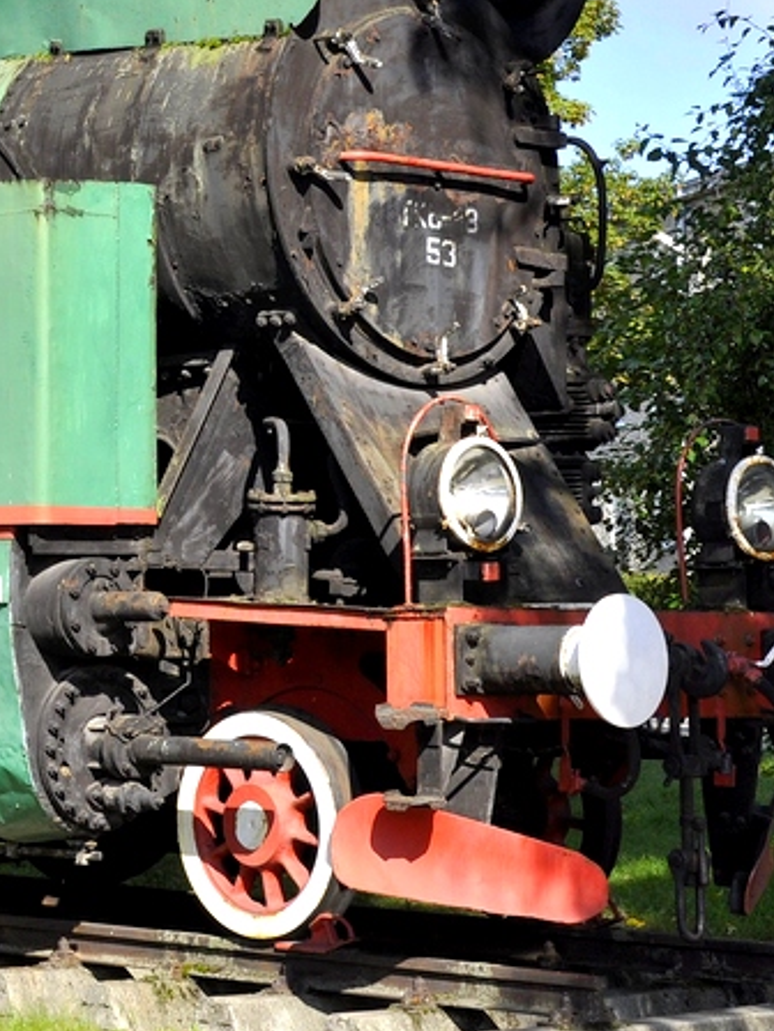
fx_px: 3220
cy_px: 221
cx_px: -180
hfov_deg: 13.3
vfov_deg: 18.1
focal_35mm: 108
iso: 200
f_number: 9
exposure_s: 1/320
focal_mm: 28
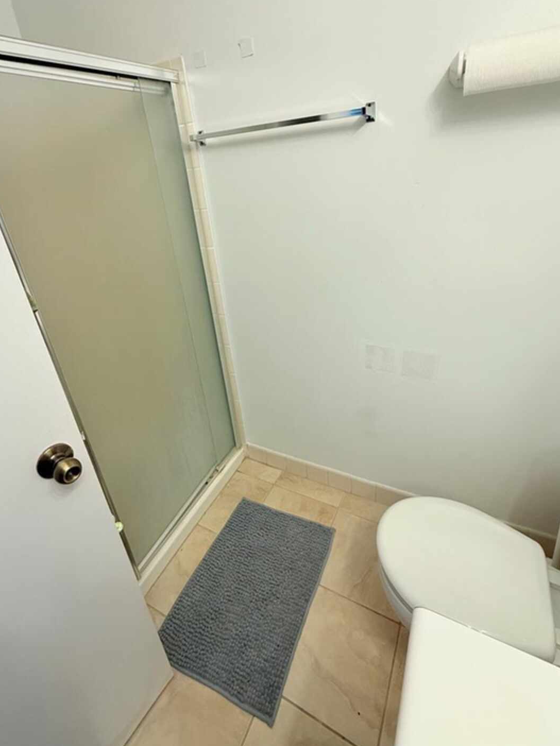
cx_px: 276
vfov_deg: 90.3
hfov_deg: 74.7
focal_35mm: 17
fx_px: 367
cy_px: 313
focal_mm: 2.22
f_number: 2.2
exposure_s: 1/120
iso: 125
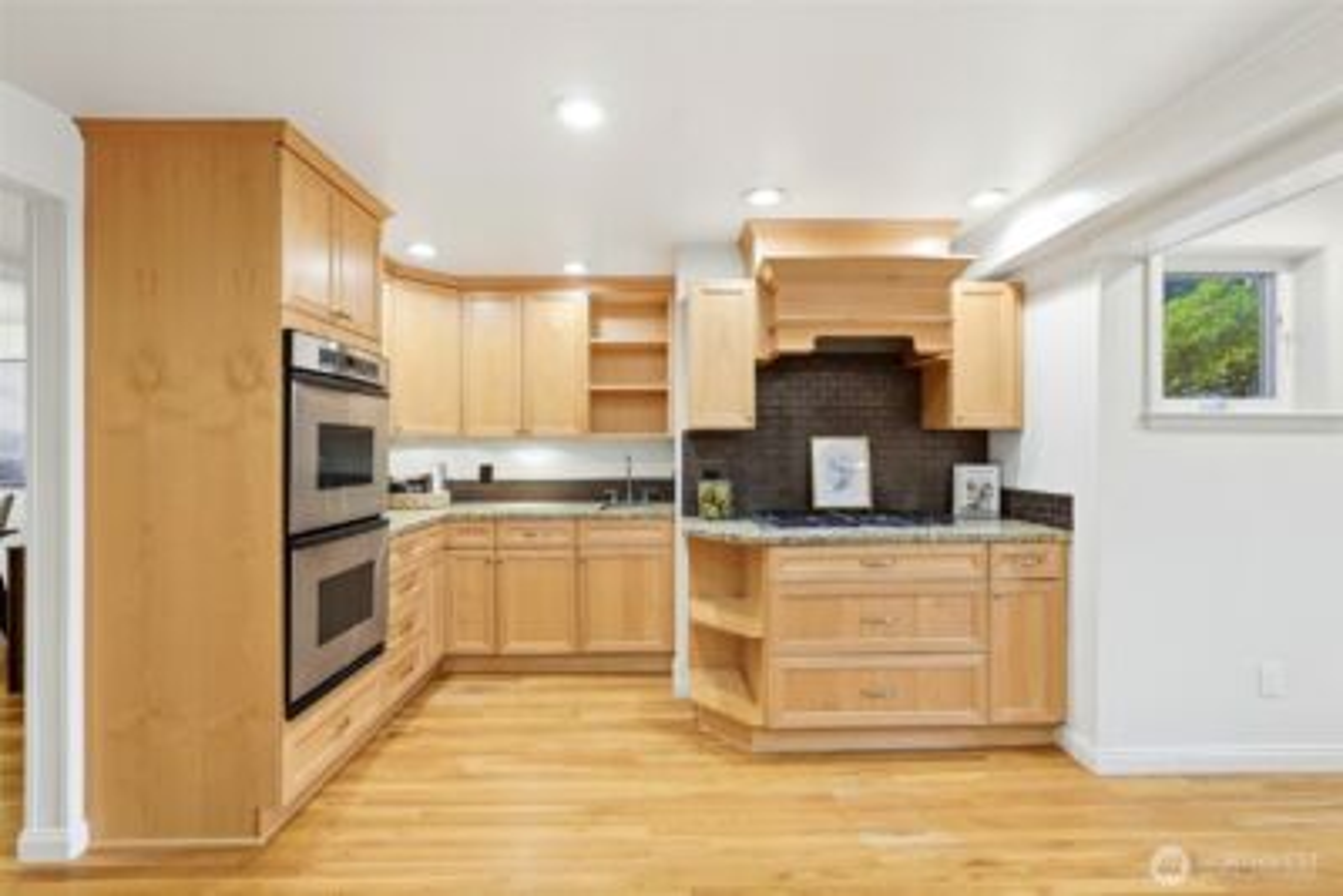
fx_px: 616
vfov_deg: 72.1
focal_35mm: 16
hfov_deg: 95.0
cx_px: 672
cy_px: 448
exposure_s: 1/125
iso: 400
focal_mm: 16.5
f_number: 9
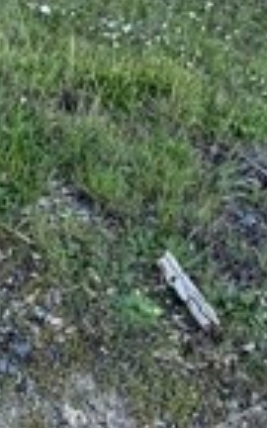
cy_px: 116
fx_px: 768
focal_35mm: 66
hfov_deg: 19.3
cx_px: 12
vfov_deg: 30.6
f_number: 2.2
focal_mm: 2.22
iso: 50
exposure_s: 1/99
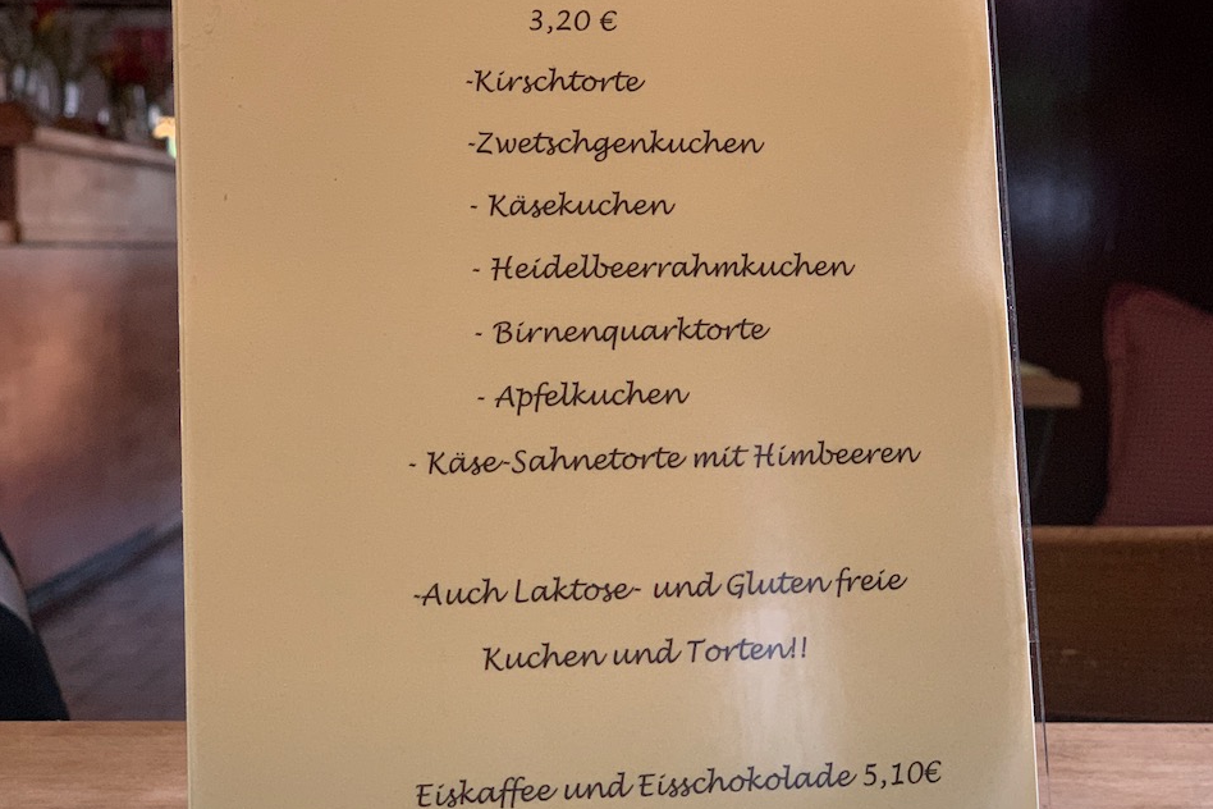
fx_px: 2460
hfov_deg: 27.7
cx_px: 612
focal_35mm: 73
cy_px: 394
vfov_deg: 18.7
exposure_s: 1/60
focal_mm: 6
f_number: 2.4
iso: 200
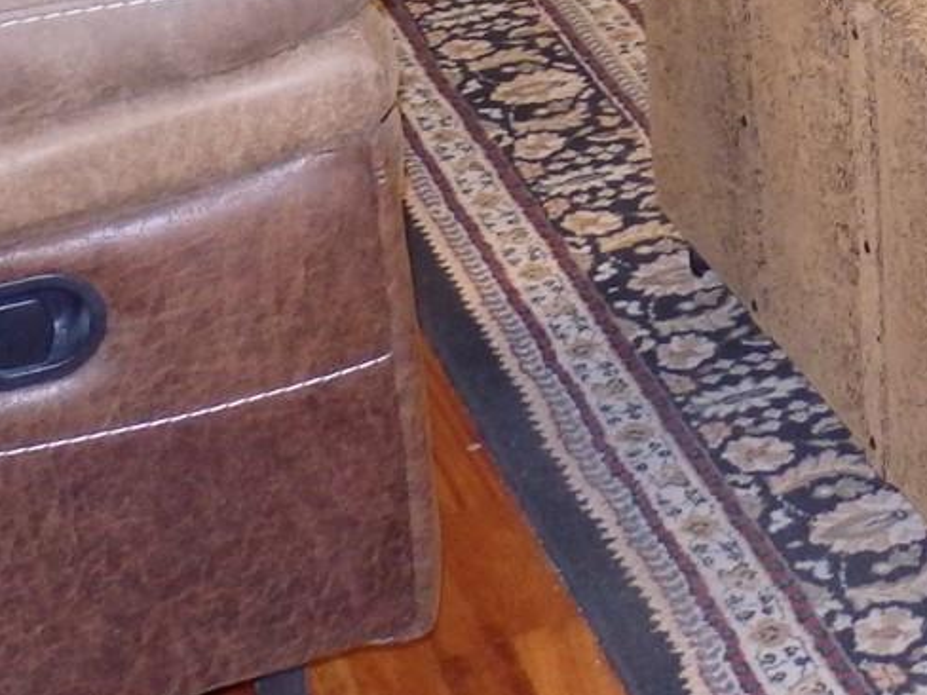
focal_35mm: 105
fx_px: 2812
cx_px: 1275
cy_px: -446
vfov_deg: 13.1
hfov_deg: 17.3
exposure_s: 1/30
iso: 400
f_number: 3
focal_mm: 4.5
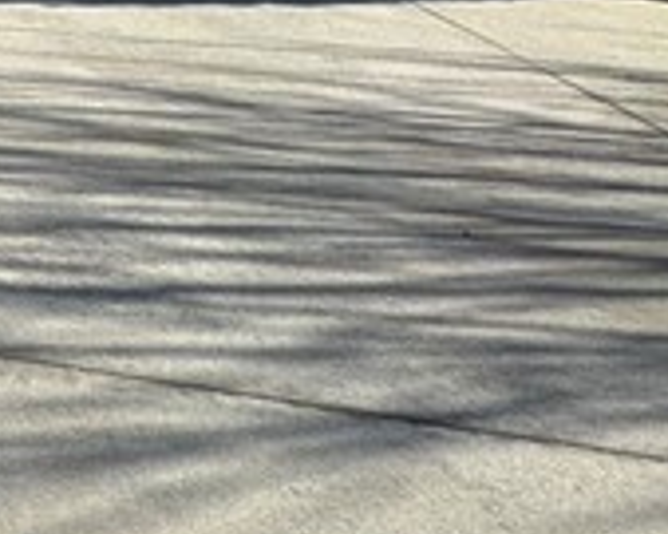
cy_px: -546
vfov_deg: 14.9
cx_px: -1099
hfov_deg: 13.3
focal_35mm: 83
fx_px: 1640
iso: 40
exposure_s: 1/821
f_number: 2.2
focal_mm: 2.22
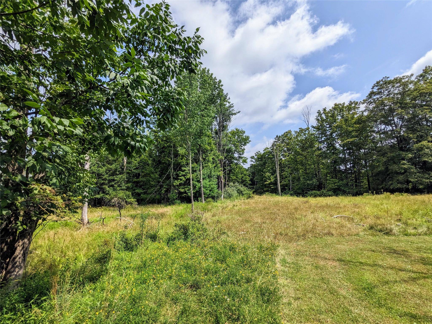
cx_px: 216
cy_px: 162
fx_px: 200
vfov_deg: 78.1
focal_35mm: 16
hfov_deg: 94.5
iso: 39
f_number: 2.2
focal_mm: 2.22
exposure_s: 1/1938
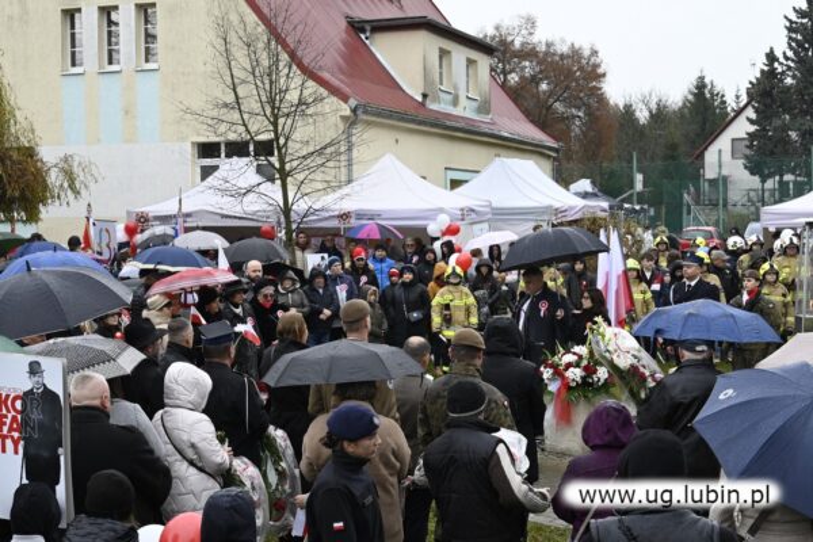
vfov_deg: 21.2
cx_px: 406
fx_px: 1445
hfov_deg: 31.4
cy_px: 271
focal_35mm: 64
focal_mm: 43
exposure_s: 1/250
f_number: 4.5
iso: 200
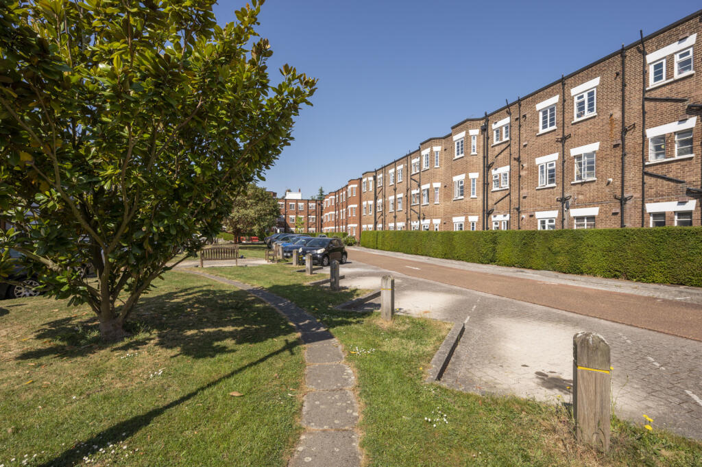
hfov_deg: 96.8
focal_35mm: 16
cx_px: 351
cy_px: 234
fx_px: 312
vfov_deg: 73.7
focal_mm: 16
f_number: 8
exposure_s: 1/500
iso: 200
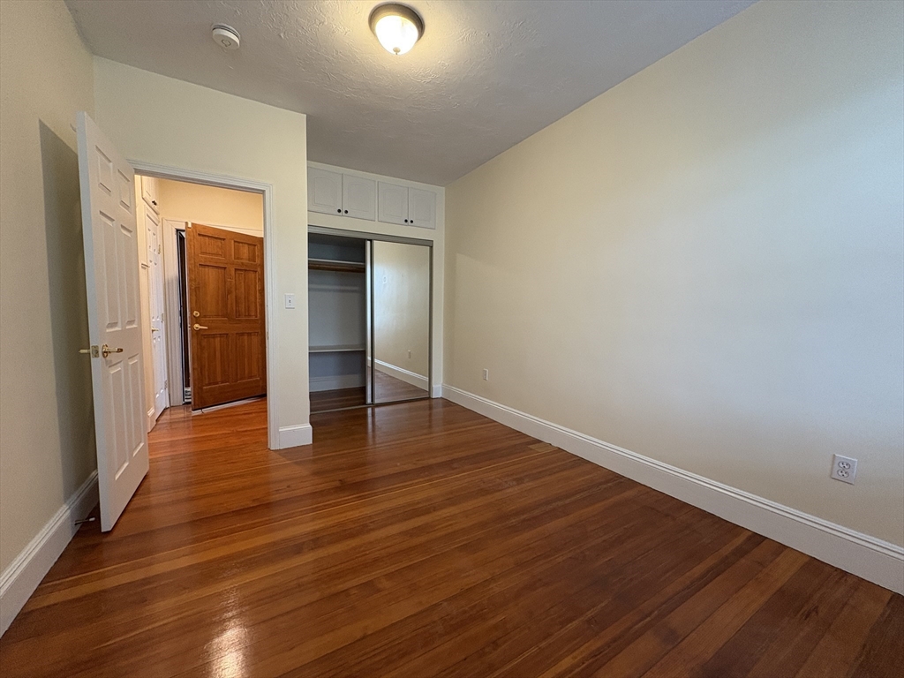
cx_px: 452
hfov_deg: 102.1
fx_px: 366
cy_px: 339
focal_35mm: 14
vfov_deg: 85.7
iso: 250
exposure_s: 1/60
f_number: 2.2
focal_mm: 2.22
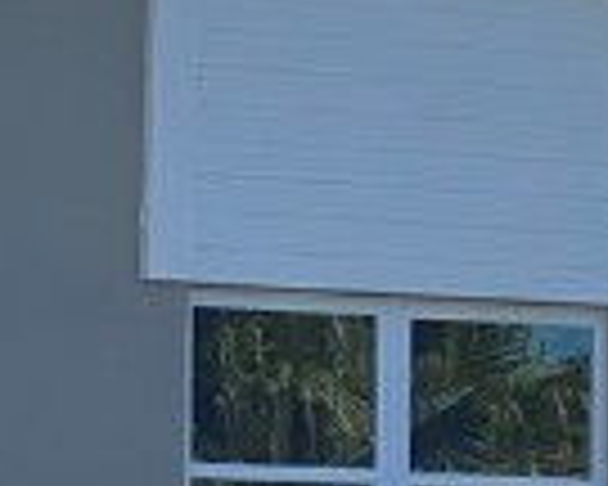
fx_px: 6946
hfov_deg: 4.8
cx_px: -1054
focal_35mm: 386
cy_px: 702
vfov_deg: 4.0
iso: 20
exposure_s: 1/1996
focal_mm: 6
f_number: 2
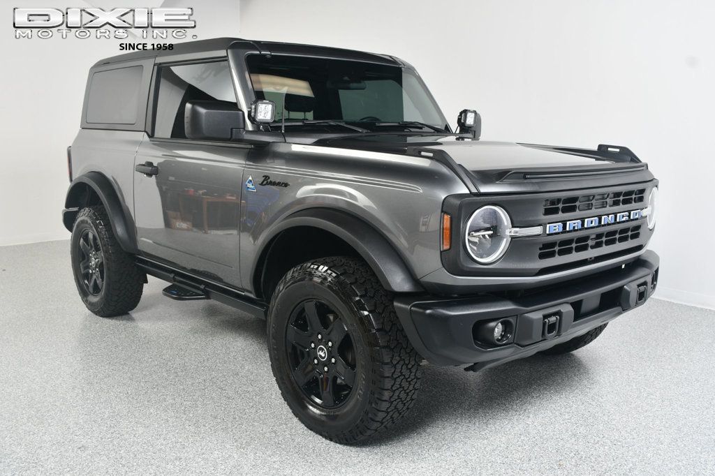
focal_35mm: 34
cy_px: 238
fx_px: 675
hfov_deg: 55.8
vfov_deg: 38.9
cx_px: 358
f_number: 7.1
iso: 100
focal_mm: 23
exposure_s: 1/160
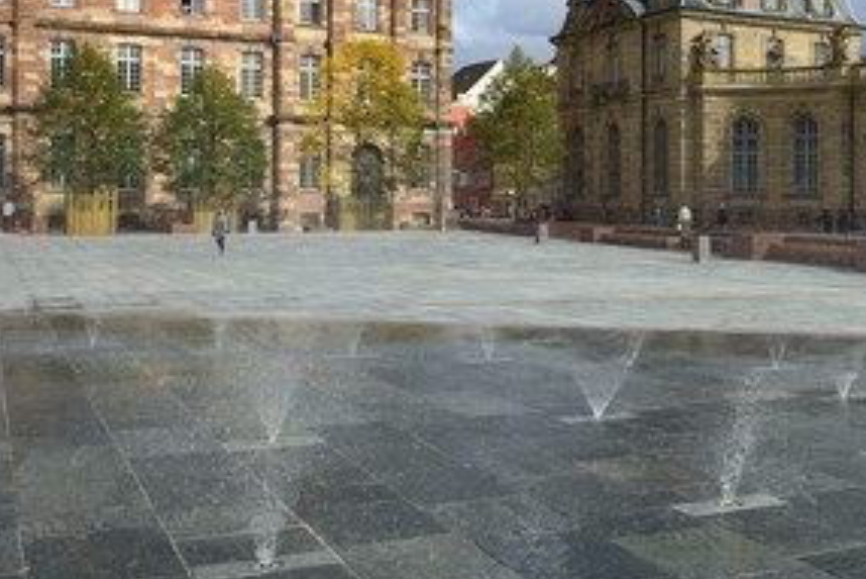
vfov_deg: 28.5
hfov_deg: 41.3
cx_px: 578
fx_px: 1131
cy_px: 191
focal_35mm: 47
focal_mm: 32
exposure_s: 1/200
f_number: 11
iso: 200
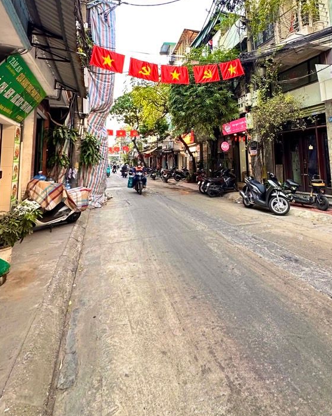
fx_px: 246
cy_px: 135
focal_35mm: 20
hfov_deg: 67.6
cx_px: 194
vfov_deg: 77.5
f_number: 2.2
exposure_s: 1/99
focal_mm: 2.22
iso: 160
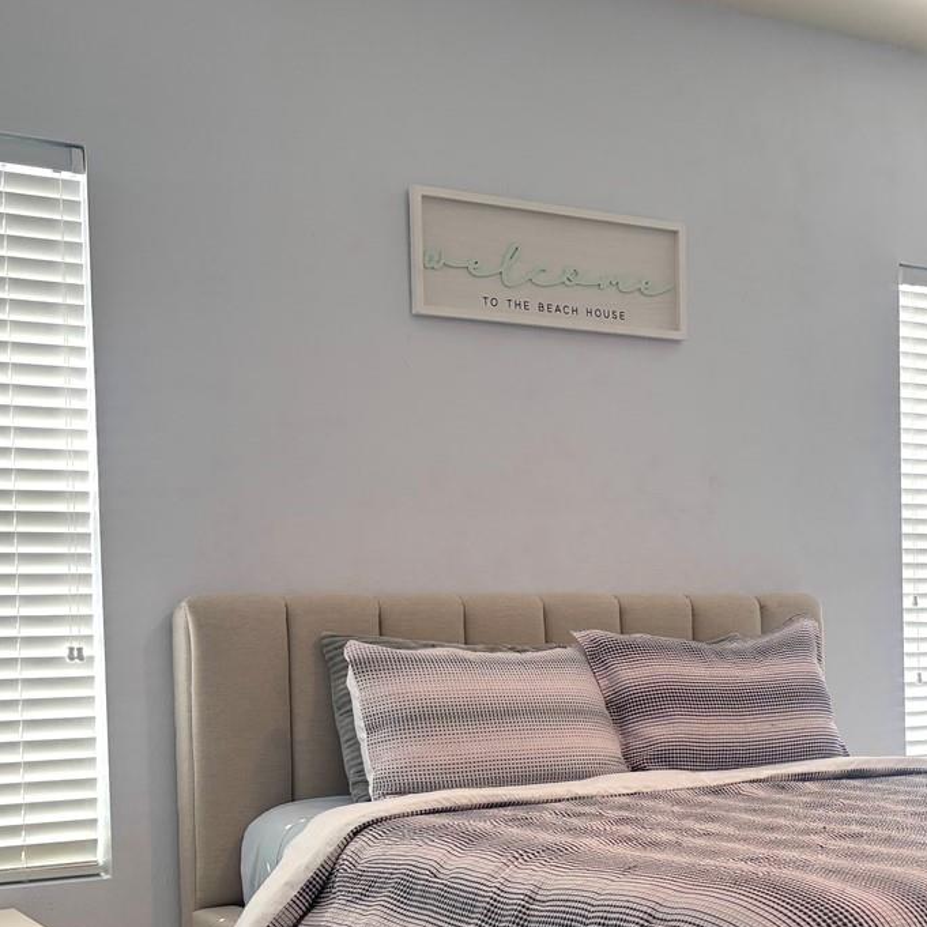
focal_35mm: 54
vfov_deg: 31.2
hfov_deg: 30.9
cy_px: 662
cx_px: 739
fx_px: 1636
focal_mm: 5.96
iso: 50
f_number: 1.6
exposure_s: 1/120
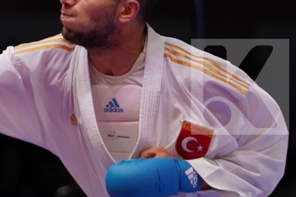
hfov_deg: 2.9
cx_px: 62
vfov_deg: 2.0
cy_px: 87
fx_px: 5768
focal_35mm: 702
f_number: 2.8
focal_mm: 146
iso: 640
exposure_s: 1/1000
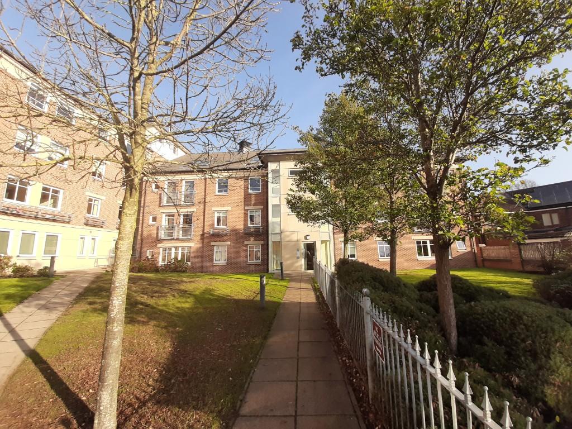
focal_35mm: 13
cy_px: 214
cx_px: 286
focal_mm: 1.42
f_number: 2.2
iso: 40
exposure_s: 1/518
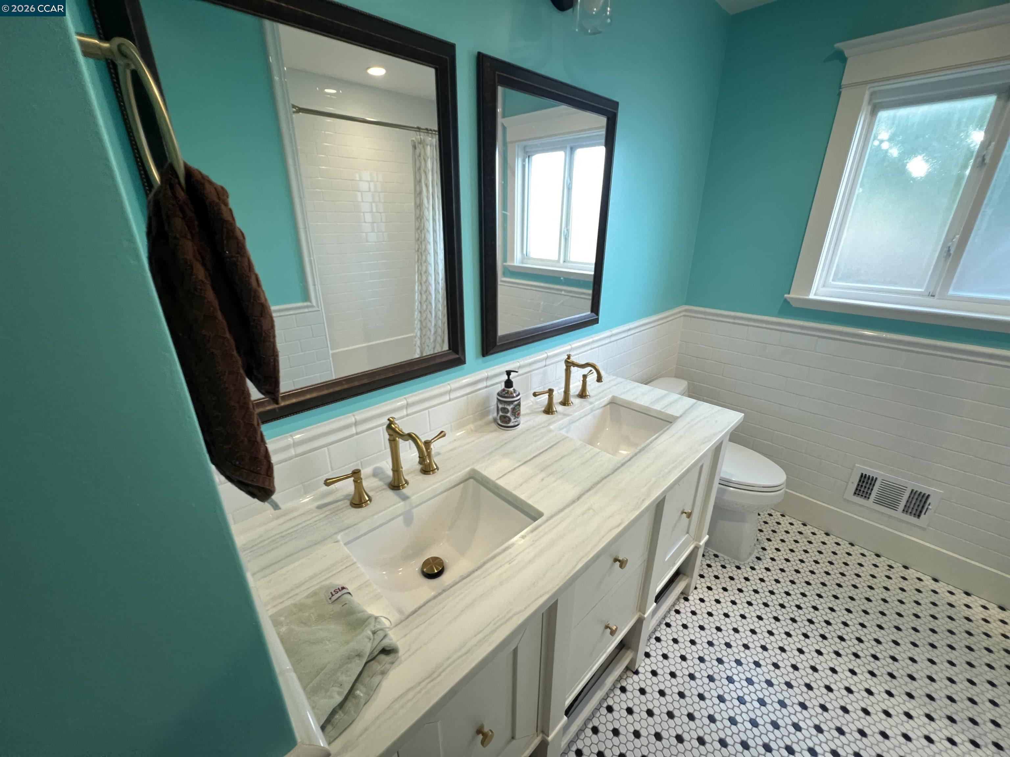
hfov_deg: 106.2
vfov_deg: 89.9
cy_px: 378
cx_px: 505
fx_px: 379
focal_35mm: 13
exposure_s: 1/60
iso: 400
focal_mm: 1.57
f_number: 1.8
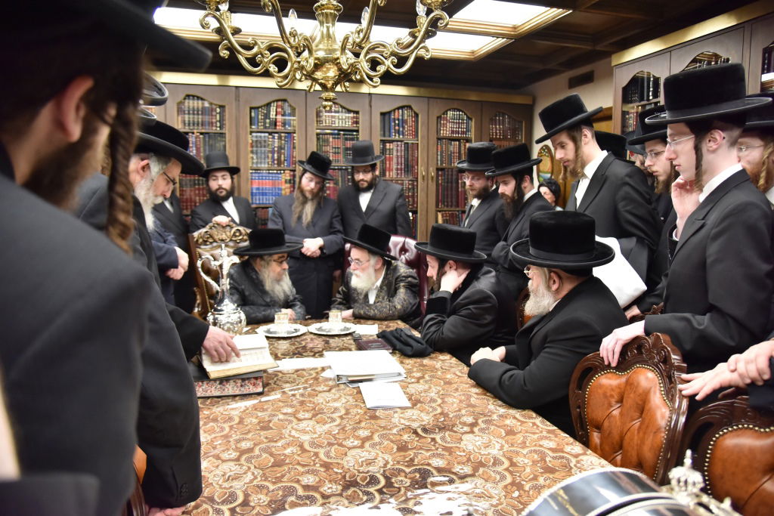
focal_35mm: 24
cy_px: 258
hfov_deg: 73.7
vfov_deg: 53.1
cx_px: 387
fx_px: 516
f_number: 4
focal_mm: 24
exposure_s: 1/320
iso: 1600
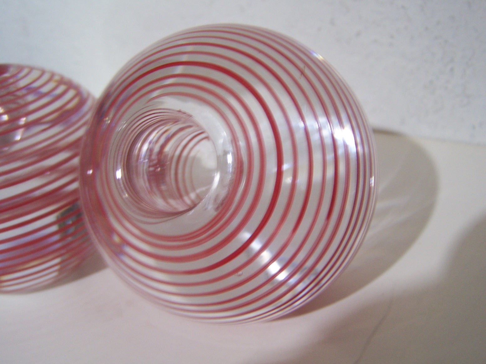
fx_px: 534
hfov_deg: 49.0
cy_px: 182
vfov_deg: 37.7
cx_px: 243
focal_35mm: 38
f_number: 2.8
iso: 140
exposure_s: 1/8
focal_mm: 6.3
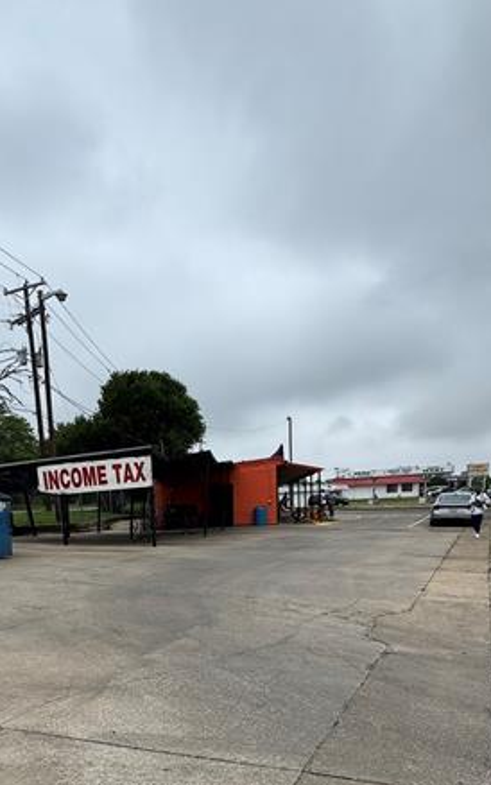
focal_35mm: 26
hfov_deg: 47.4
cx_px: 199
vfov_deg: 64.3
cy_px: 625
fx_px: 556
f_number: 2.2
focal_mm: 2.22
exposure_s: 1/1567
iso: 50
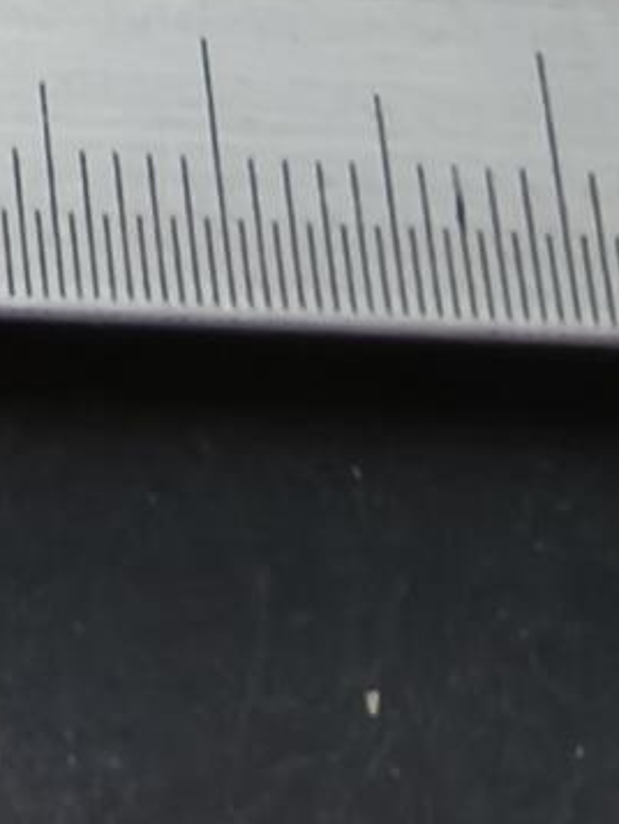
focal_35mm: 116
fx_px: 2764
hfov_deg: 11.0
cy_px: -201
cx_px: -795
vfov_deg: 16.2
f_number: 2
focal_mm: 2.32
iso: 320
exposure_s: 1/50
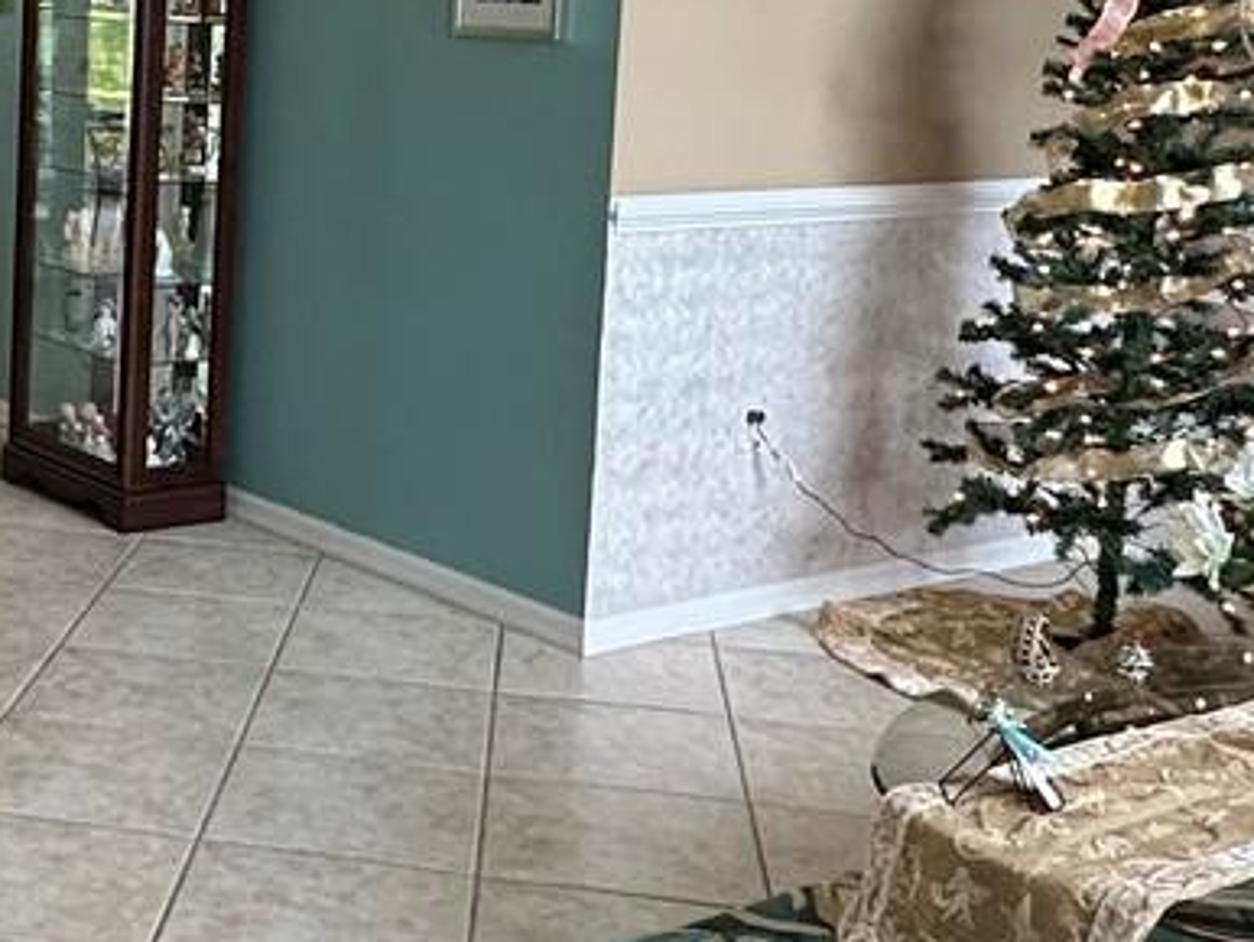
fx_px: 2102
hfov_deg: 30.9
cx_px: 13
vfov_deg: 25.1
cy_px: 273
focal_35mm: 58
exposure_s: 1/120
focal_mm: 2.22
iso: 250
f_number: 2.2
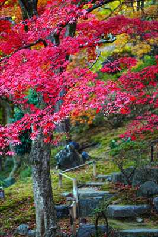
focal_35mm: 105
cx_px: 79
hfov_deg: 13.1
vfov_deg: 19.4
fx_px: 691
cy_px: 118
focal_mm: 105
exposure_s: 1/125
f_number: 4
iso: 400
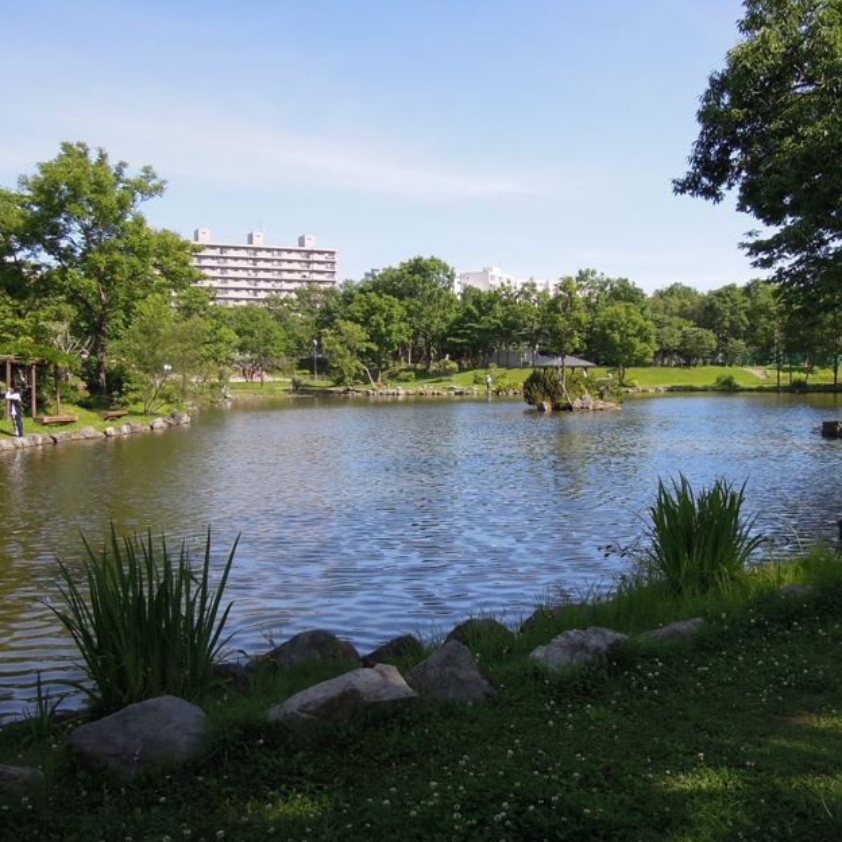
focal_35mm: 34
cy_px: 426
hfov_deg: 48.1
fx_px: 936
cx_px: 517
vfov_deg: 48.4
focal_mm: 4.3
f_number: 3.2
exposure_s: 1/1250
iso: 160
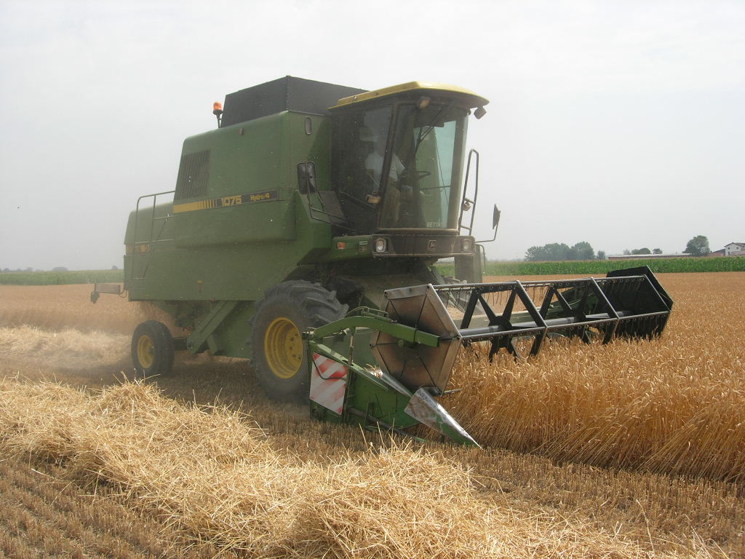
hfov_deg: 49.0
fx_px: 818
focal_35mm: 38
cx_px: 372
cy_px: 280
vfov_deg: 37.7
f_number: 4.8
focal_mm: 7.8
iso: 64
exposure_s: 1/562
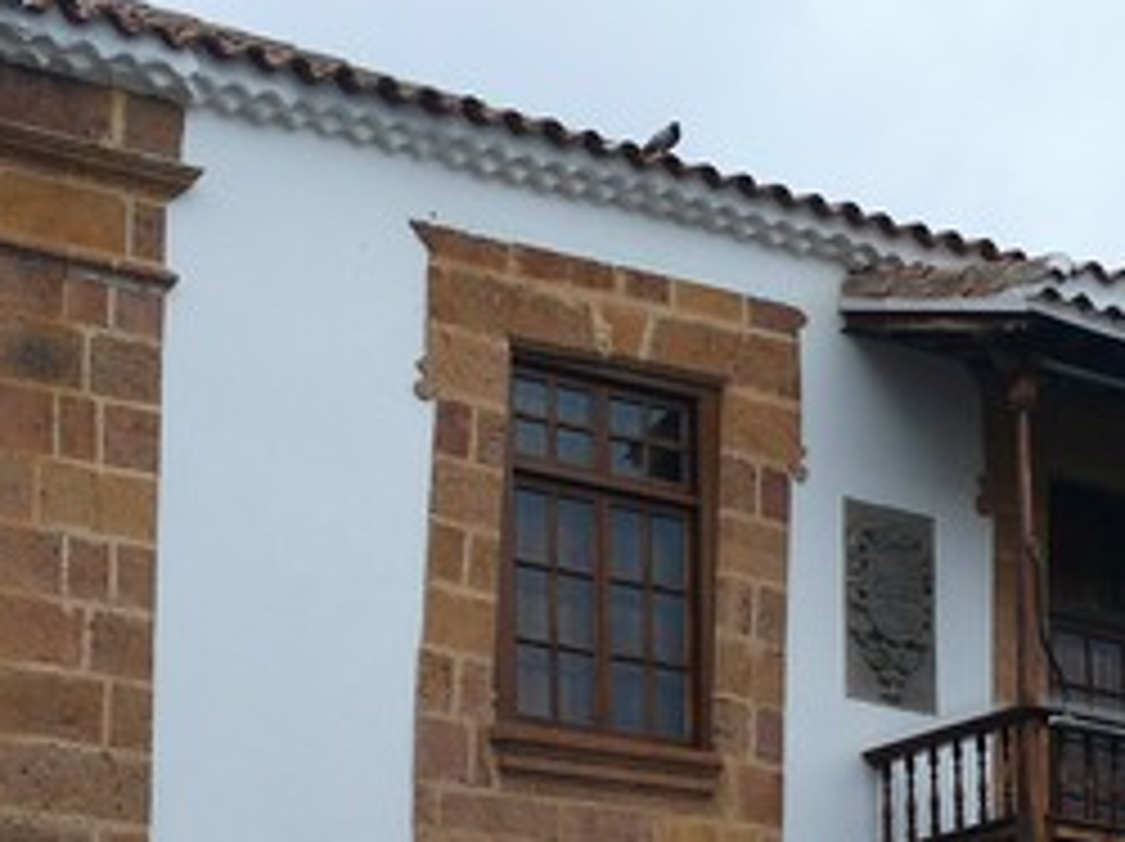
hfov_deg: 16.4
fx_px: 3896
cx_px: 662
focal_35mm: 120
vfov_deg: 12.0
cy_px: 1040
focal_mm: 8.5
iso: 100
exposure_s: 1/100
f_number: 2.8
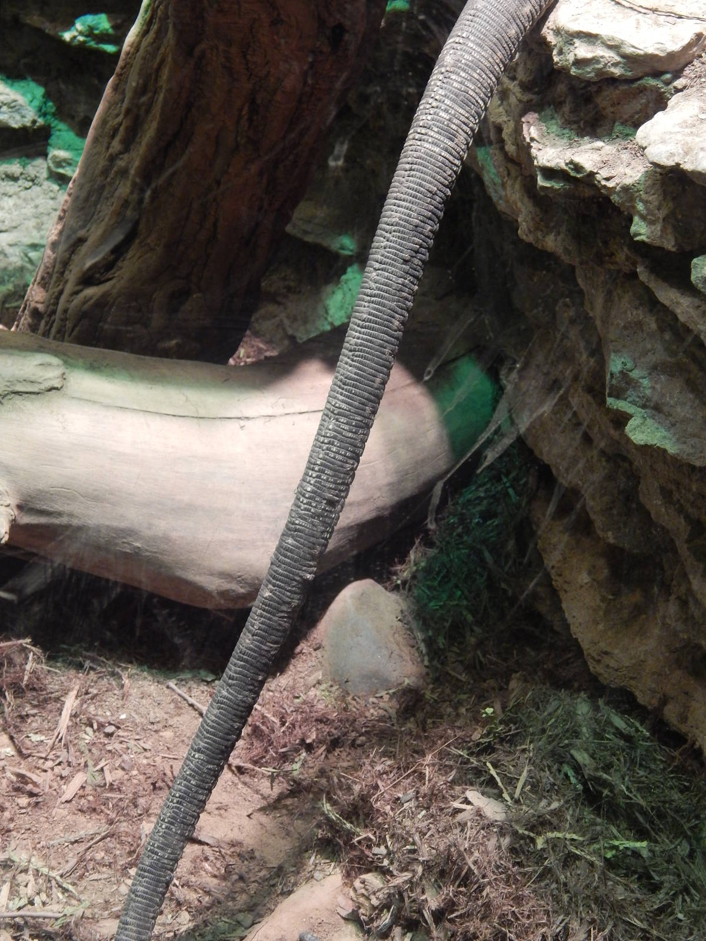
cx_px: 353
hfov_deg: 19.4
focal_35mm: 76
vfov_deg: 25.7
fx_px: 2067
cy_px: 470
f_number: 4.2
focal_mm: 13.5
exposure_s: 1/10
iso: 400
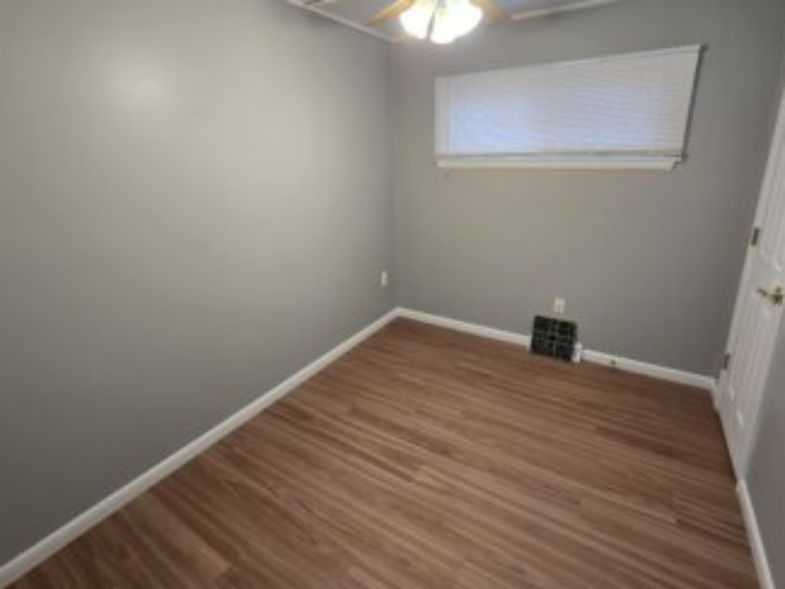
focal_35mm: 16
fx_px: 363
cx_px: 391
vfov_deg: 77.5
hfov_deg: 94.5
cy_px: 246
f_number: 2.2
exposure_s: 1/60
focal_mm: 2.2
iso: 125
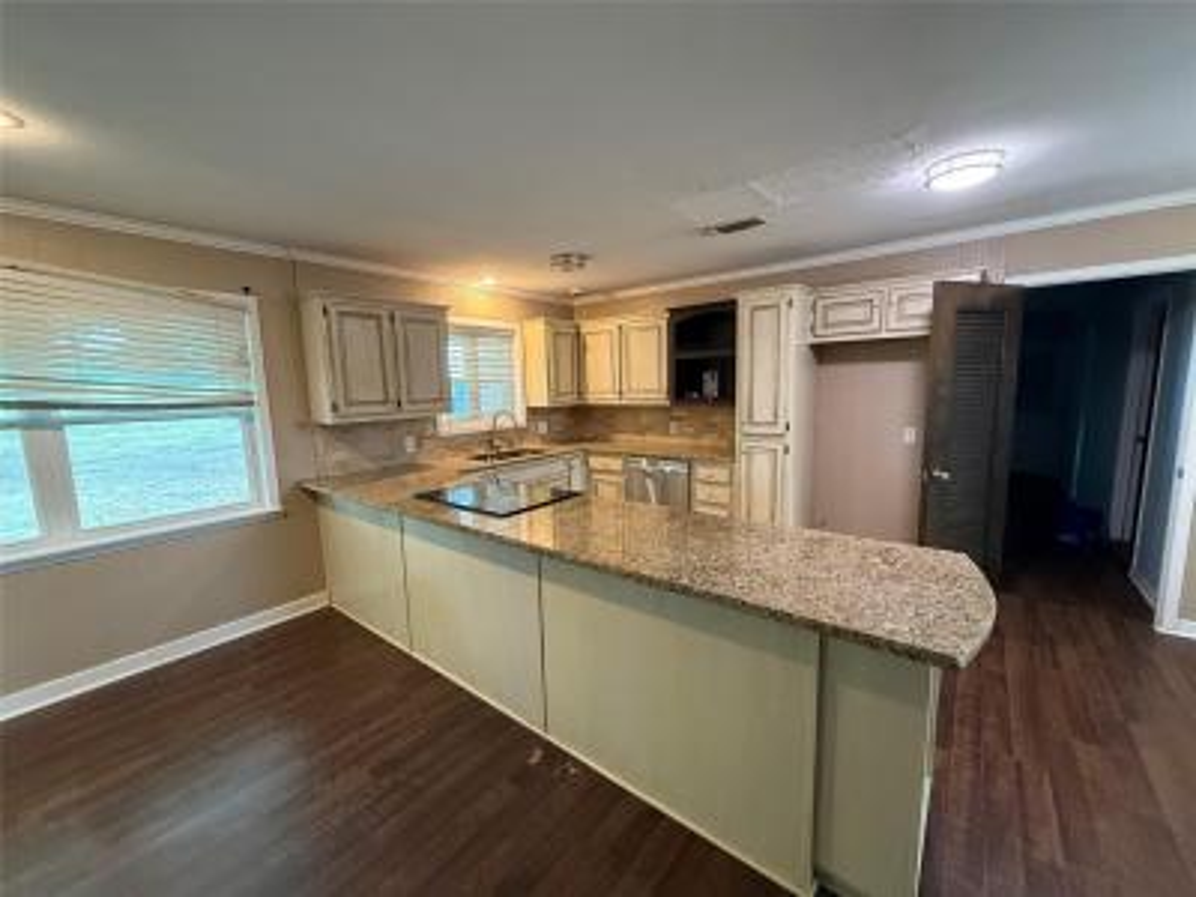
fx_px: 484
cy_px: 448
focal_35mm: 14
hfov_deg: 102.1
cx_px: 598
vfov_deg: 85.7
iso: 500
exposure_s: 1/60
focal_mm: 2.22
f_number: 2.2
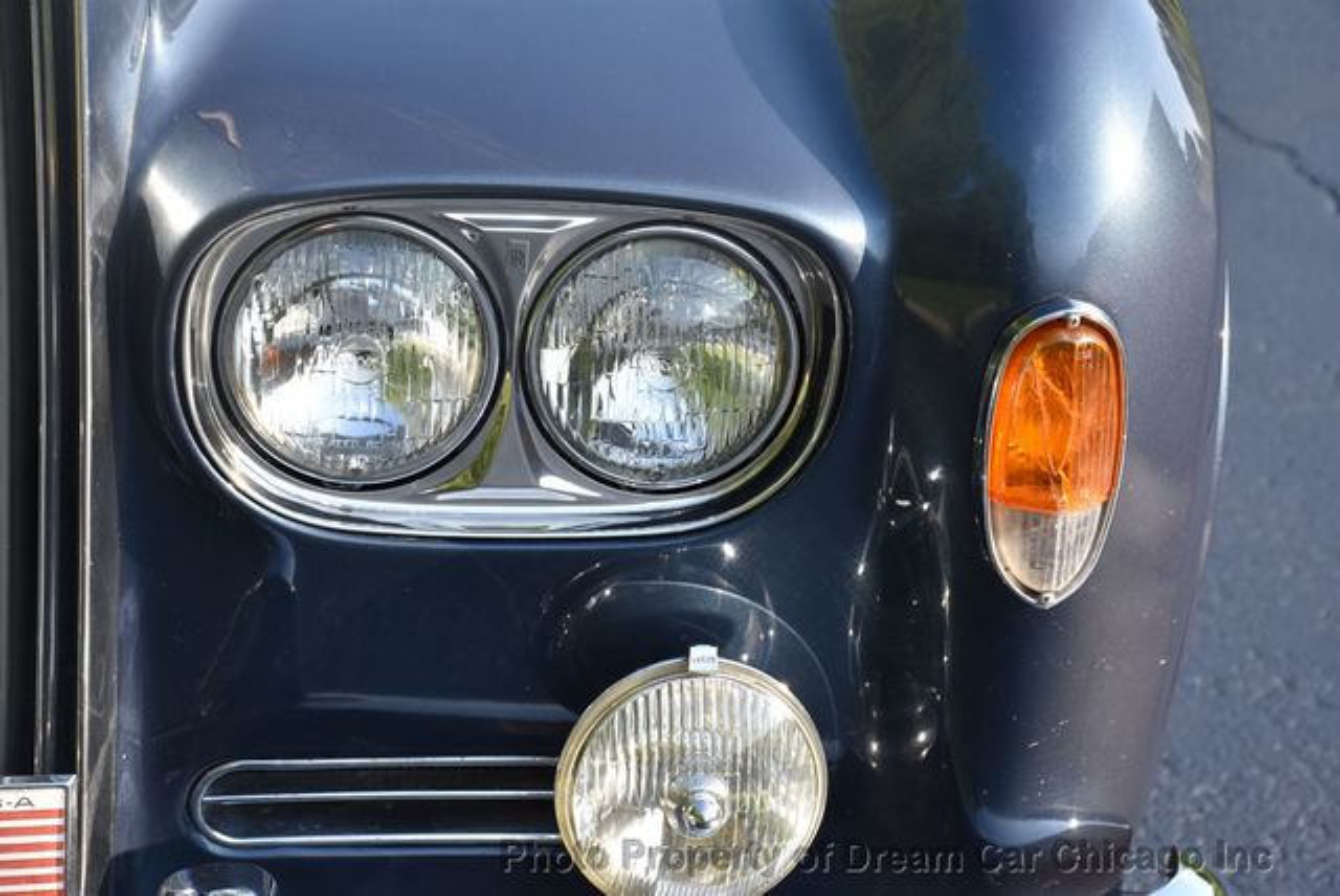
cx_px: 670
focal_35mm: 93
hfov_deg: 21.9
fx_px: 3465
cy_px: 448
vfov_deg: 14.7
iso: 400
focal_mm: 62
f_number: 8
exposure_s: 1/500
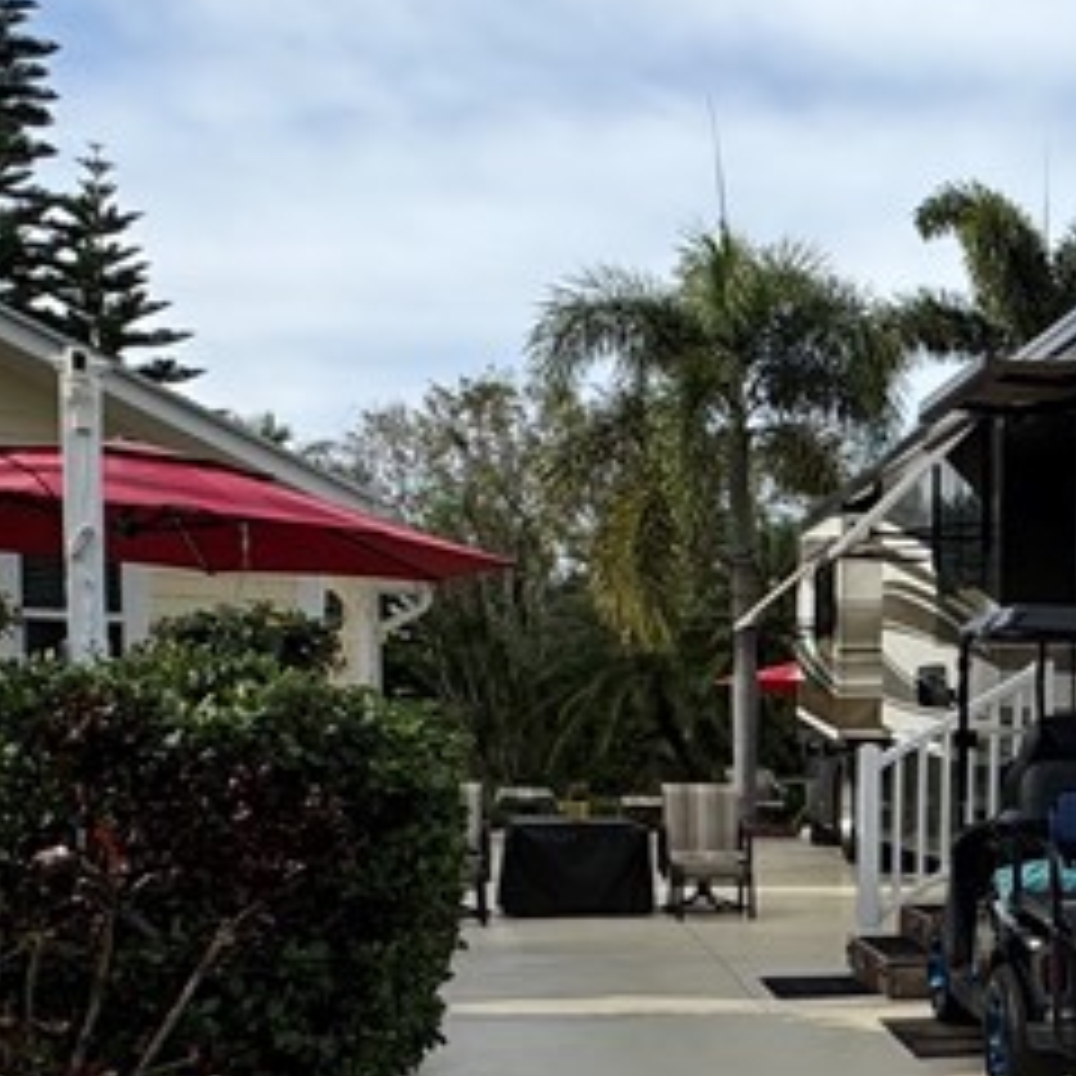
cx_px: 1495
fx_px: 1864
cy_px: 914
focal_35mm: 53
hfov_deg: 26.1
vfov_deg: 31.1
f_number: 2.2
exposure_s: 1/1976
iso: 50
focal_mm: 2.22
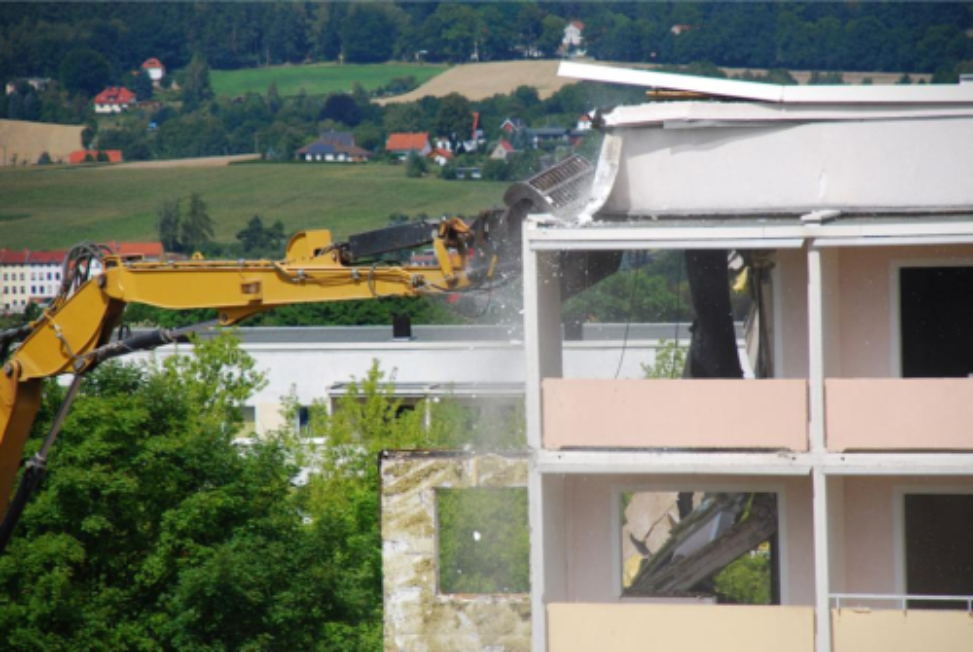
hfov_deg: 10.1
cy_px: 326
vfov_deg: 6.8
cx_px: 486
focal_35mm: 202
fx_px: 5481
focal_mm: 135
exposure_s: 1/500
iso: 100
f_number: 5.6
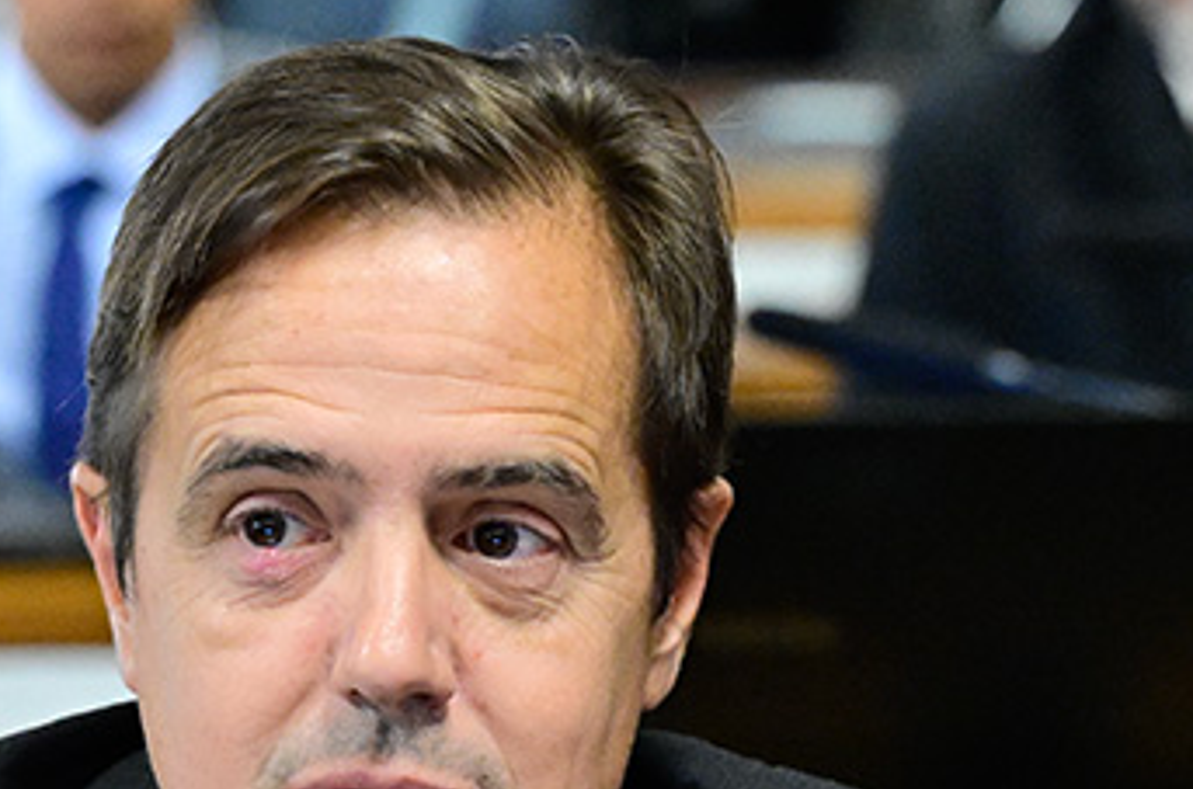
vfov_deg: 3.0
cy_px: 810
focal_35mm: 451
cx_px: 216
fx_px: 14911
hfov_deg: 4.6
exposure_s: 1/200
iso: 5000
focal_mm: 120
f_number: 4.5
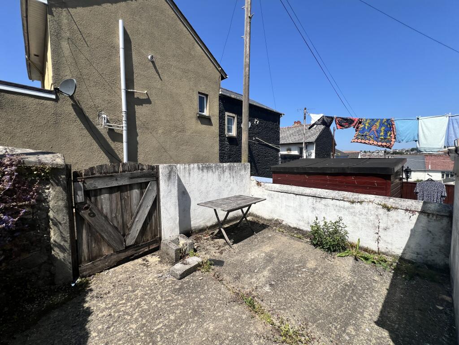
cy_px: 172
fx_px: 172
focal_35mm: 13
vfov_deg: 89.9
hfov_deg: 106.2
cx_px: 230
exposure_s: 1/1727
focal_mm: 1.57
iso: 32
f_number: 1.8
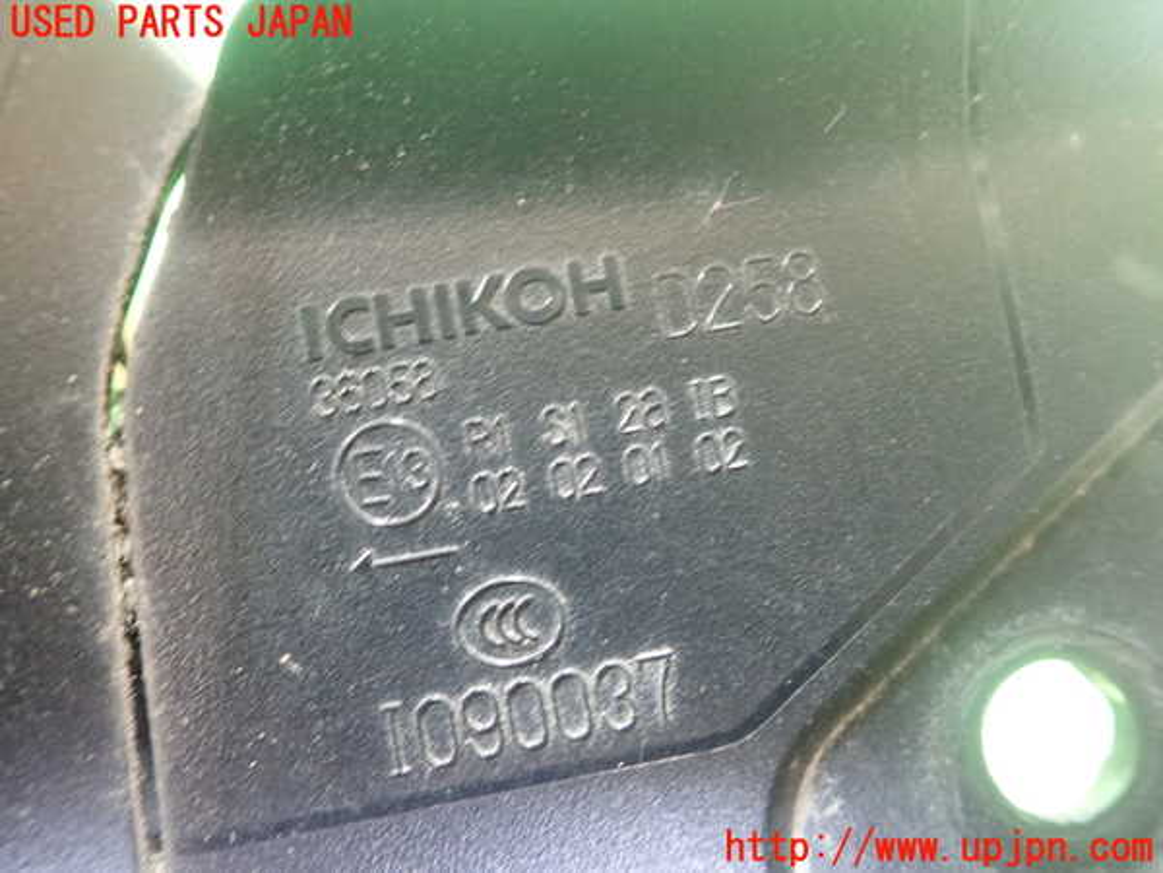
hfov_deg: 60.0
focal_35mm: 30
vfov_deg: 46.8
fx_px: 1008
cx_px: 582
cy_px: 436
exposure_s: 1/40
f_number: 2.3
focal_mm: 5.5
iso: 800
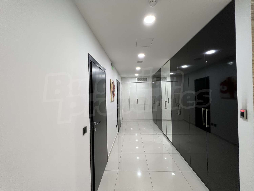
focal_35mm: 13
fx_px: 95
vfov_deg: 89.9
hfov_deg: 106.2
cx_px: 127
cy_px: 96
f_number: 1.8
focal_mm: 1.57
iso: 250
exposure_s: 1/100
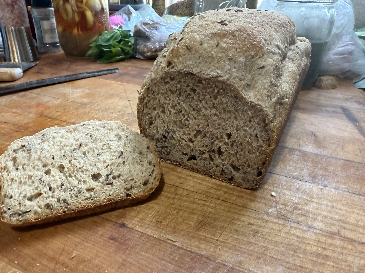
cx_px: 182
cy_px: 136
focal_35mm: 24
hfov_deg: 71.6
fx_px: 253
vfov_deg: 56.8
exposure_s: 1/52
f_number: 2.2
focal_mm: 2.22
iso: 500
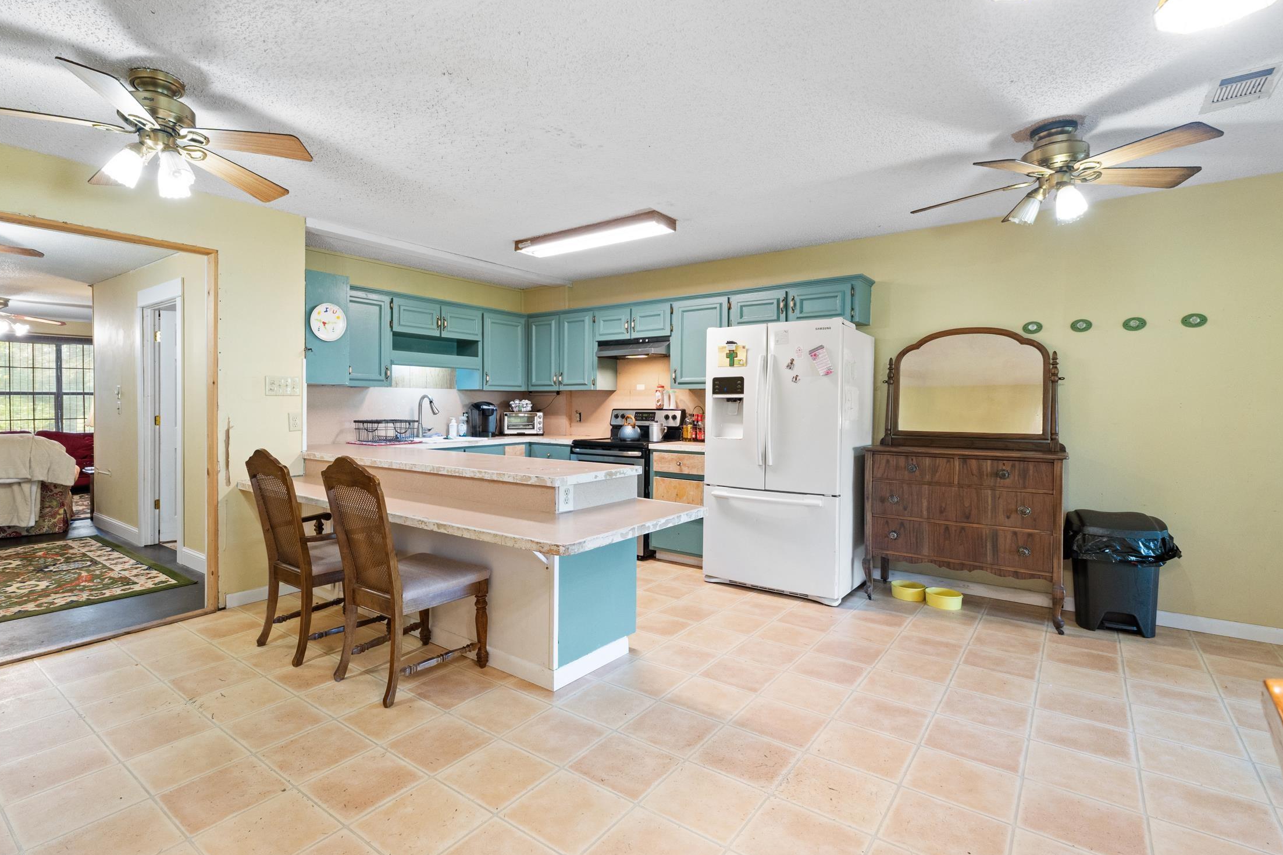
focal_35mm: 17
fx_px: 606
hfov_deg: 93.1
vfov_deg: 70.3
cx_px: 588
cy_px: 395
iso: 400
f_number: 7.1
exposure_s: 1/2.5
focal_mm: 10
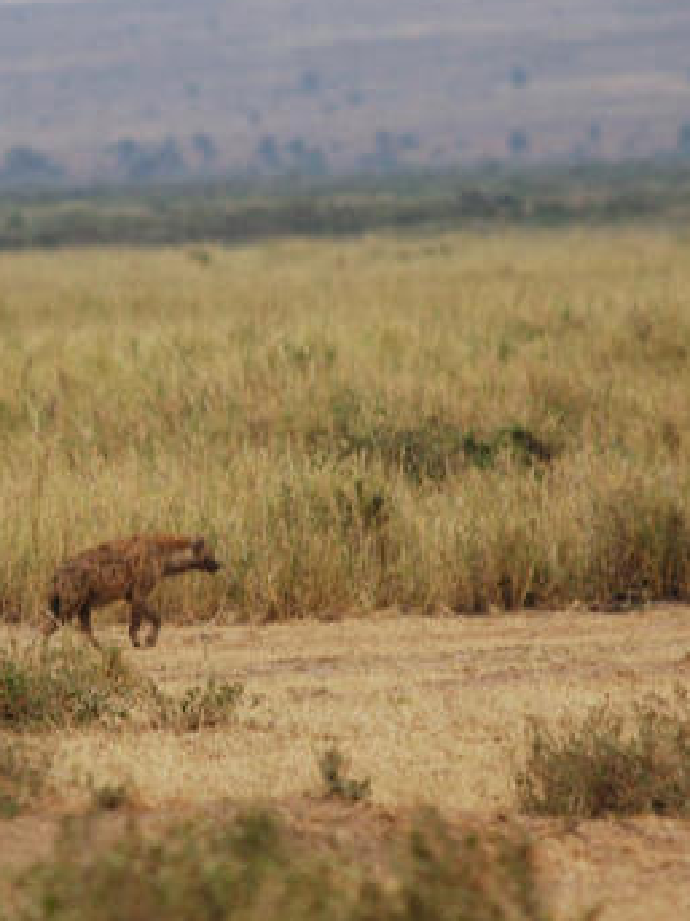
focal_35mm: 1179
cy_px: 567
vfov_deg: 1.7
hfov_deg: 1.3
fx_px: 31354
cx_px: 199
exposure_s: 1/100
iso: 160
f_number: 5.6
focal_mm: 400
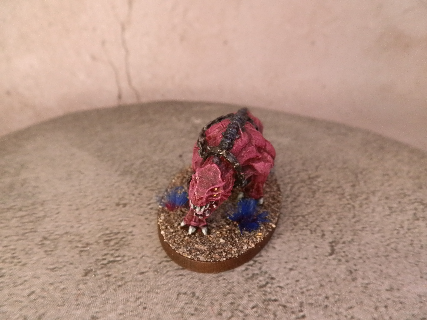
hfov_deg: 63.4
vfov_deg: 49.7
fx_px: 345
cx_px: 214
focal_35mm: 28
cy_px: 160
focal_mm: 5
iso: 400
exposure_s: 1/125
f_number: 3.1
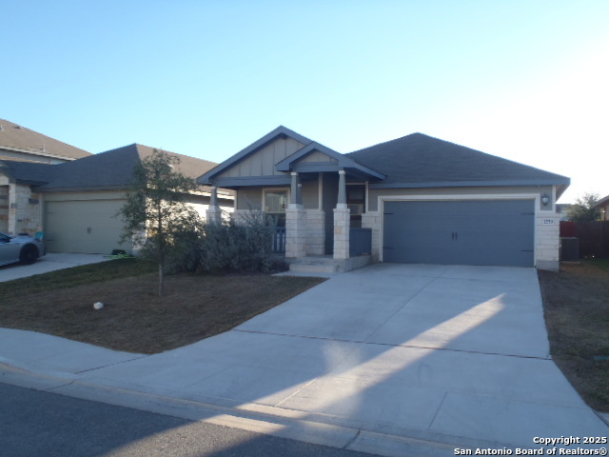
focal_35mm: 28
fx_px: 493
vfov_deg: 49.7
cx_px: 304
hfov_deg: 63.4
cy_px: 228
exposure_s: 1/250
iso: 100
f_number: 3.9
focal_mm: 5
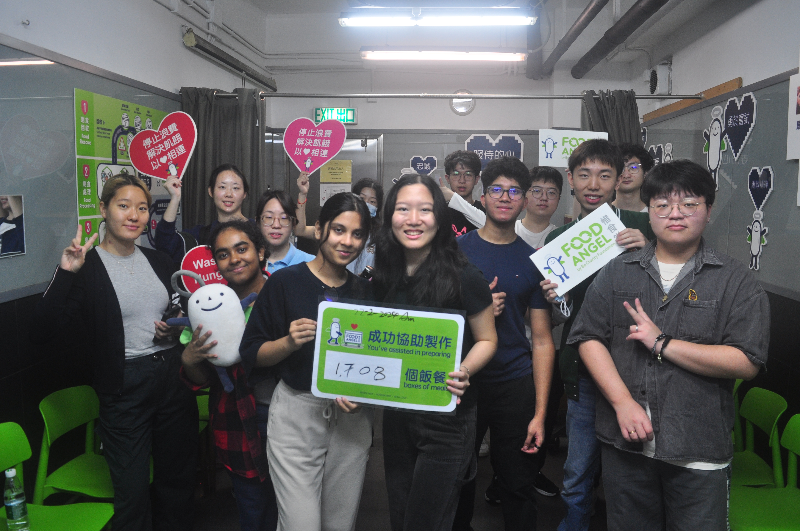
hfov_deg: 67.4
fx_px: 599
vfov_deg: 47.8
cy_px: 266
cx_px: 400
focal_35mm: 27
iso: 500
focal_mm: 18
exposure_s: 1/15
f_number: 6.3
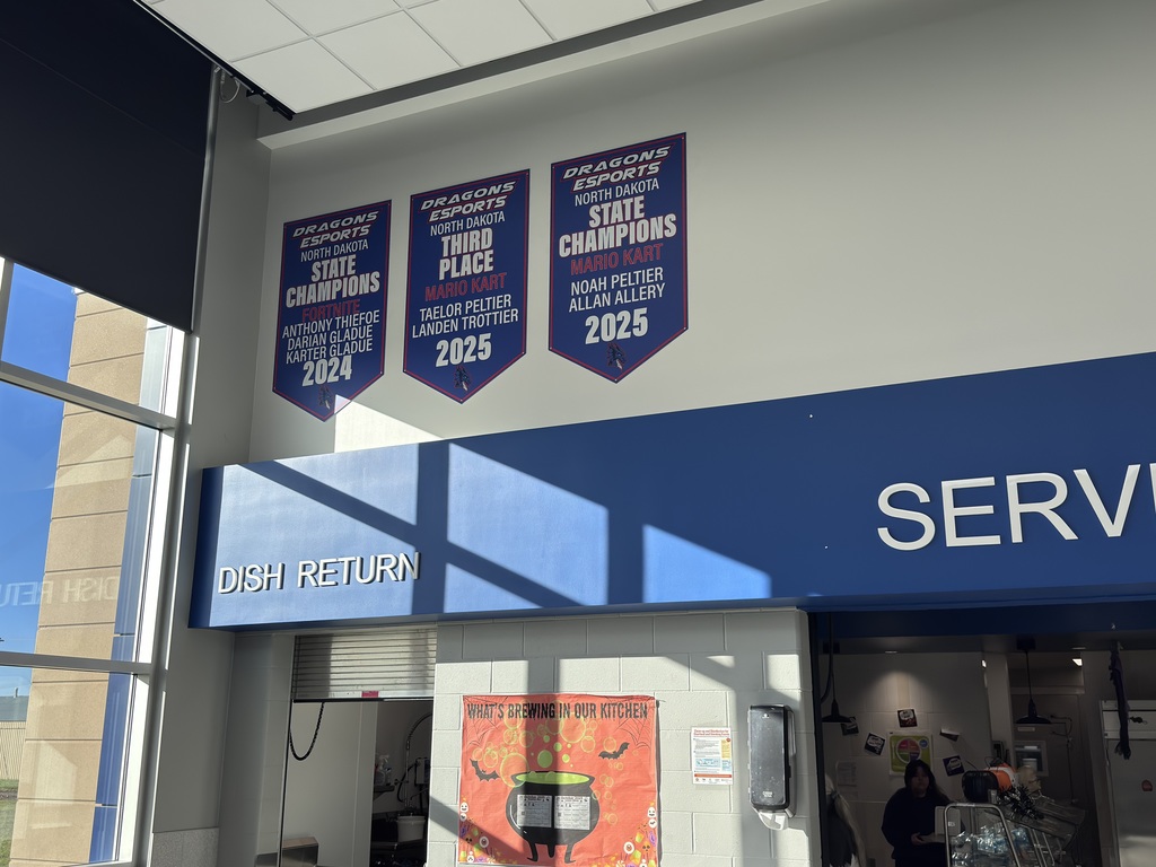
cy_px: 434
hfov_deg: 52.6
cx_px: 578
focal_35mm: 35
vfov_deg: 40.7
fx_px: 1169
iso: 100
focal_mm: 6.76
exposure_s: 1/2451
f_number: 1.78
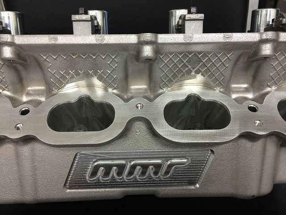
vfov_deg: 46.8
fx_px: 248
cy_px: 108
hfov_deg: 60.0
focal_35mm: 30
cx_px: 143
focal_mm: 4.12
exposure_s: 1/30
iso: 125
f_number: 2.2
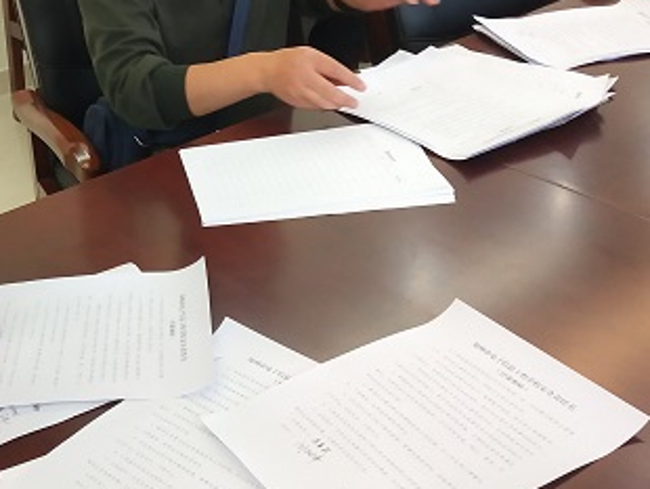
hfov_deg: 32.4
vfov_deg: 25.2
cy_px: 180
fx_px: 1090
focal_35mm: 58
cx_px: 138
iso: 208
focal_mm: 3.95
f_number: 1.8
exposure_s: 1/50
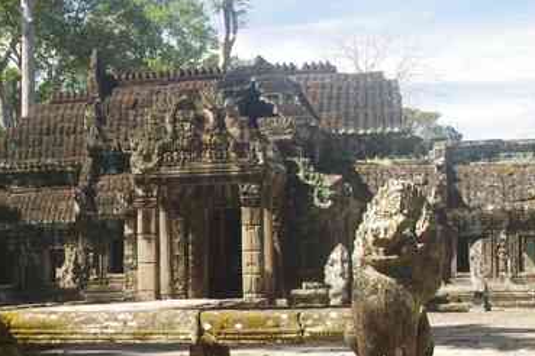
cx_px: 69
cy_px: 192
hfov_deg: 21.4
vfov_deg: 14.6
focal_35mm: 93
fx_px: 1387
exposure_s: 1/50
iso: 200
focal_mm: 23
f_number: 8
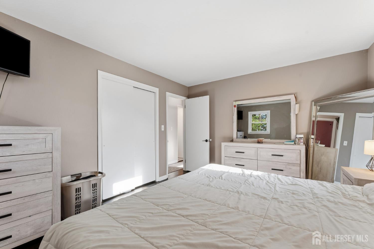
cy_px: 124
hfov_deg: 104.3
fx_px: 145
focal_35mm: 14
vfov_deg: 81.2
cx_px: 187
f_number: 10
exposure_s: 1
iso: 250
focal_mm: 14
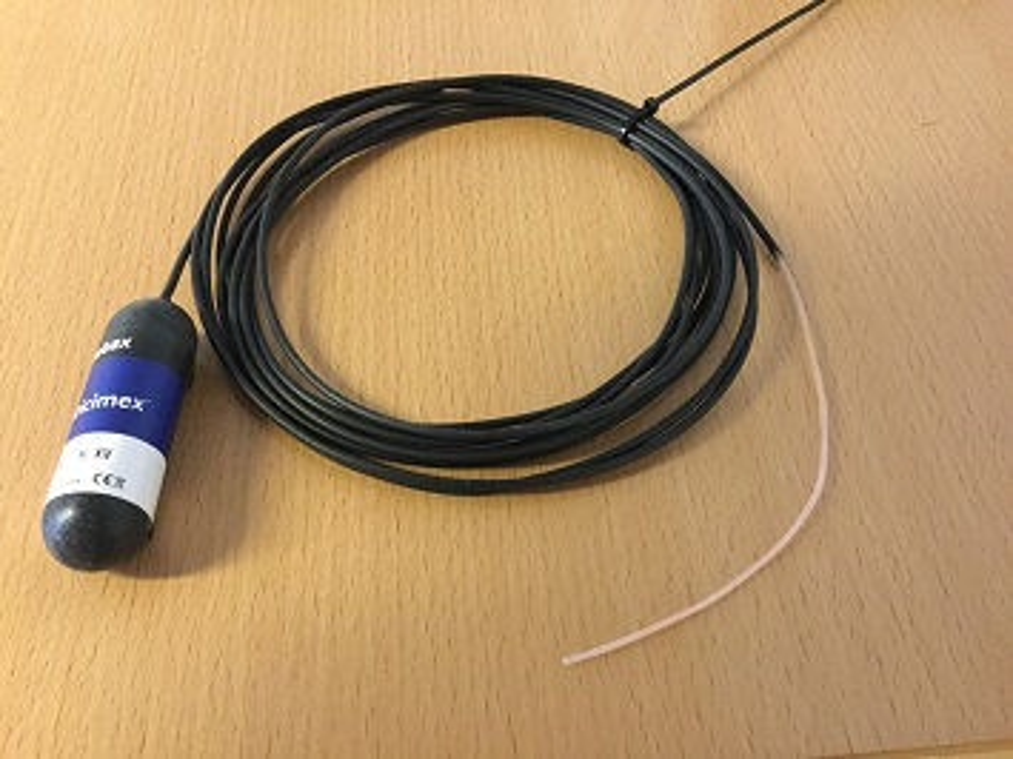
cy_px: 380
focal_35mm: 31
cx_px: 506
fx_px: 907
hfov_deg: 58.4
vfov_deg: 45.4
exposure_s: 1/17
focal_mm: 3.3
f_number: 2.4
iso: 640
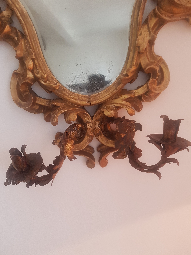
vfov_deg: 67.3
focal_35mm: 26
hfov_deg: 53.1
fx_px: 191
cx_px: 96
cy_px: 128
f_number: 1.7
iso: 200
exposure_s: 1/25
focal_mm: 4.2
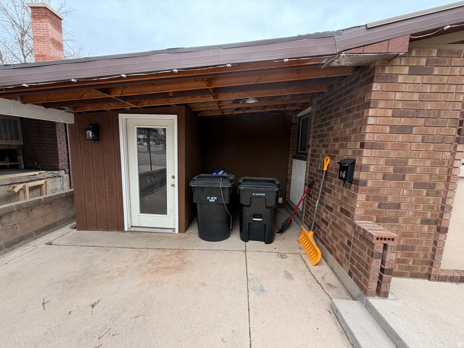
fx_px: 188
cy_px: 174
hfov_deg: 102.1
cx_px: 232
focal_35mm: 14
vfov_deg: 85.7
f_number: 2.2
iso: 40
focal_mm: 2.22
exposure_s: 1/198
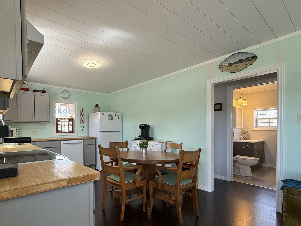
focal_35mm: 19
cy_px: 132
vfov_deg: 68.2
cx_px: 114
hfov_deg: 83.2
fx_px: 165
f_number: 2.2
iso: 160
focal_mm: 2.22
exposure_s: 1/120
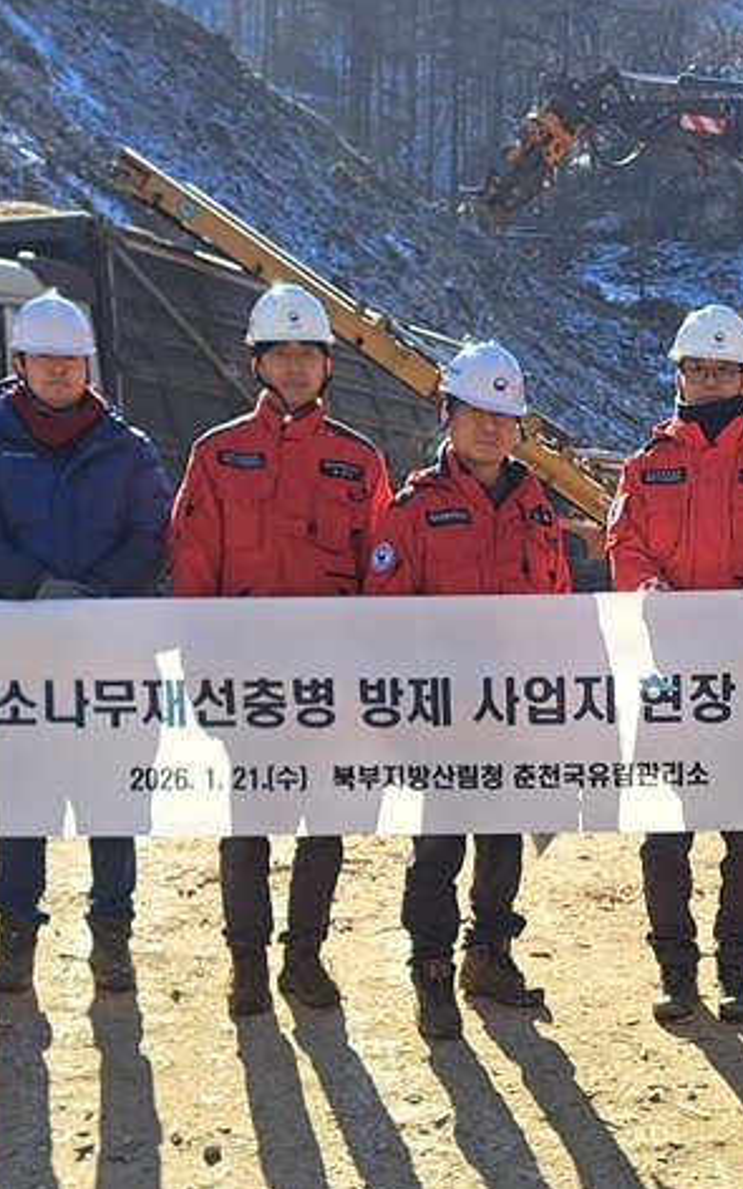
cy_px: 588
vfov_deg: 55.3
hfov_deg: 36.2
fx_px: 1134
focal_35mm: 35
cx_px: 428
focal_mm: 5.23
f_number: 1.8
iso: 50
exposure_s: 1/909
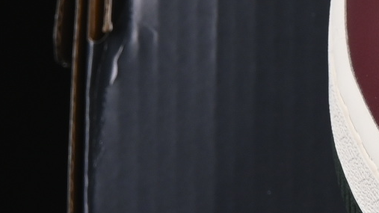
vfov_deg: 2.8
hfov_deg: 4.9
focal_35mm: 431
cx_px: 818
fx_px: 4331
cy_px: -87
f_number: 8
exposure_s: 1/80
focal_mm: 50
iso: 160
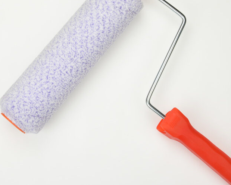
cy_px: 92
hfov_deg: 37.3
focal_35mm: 50
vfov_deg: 30.3
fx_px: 342
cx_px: 130
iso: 80
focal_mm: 44
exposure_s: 1/200
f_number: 22
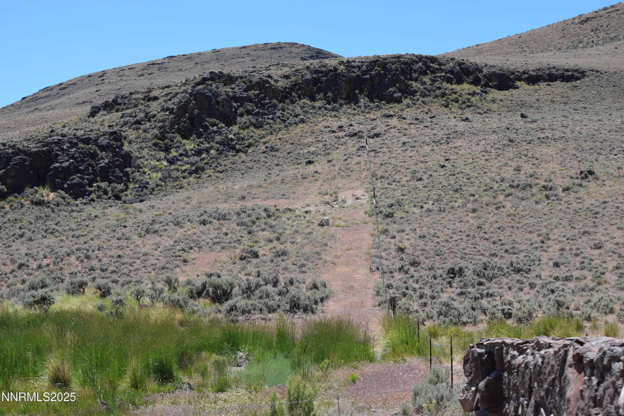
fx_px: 1430
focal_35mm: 82
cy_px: 208
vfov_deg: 16.6
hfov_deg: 24.6
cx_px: 312
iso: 200
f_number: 10
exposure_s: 1/400
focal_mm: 55
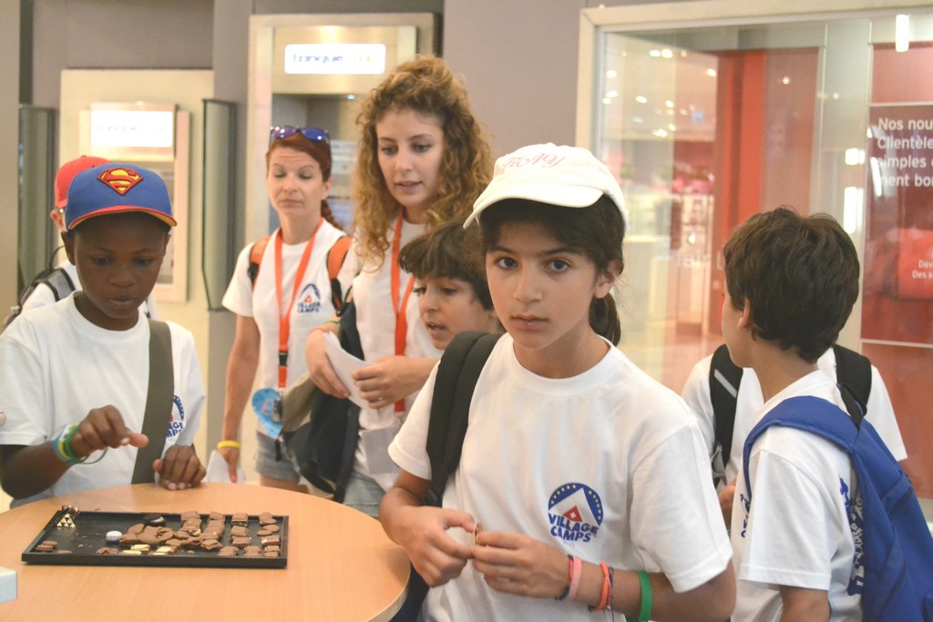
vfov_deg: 25.1
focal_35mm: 54
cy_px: 311
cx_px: 466
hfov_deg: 36.9
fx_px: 1400
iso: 3200
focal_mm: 36
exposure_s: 1/80
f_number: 5
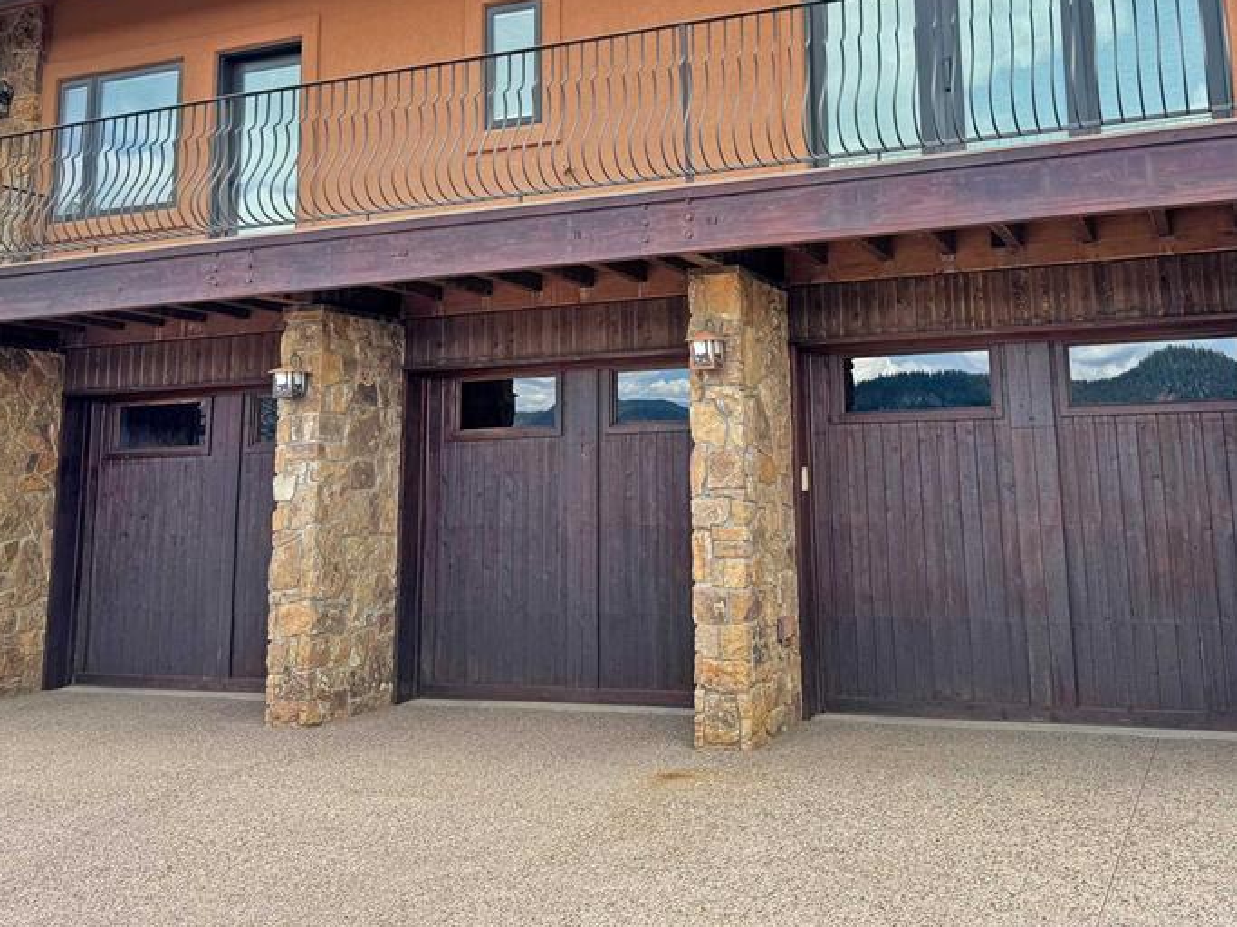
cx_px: 695
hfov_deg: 51.2
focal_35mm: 36
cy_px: 239
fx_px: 1286
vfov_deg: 38.7
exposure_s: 1/1311
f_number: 1.78
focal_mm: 6.76
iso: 80
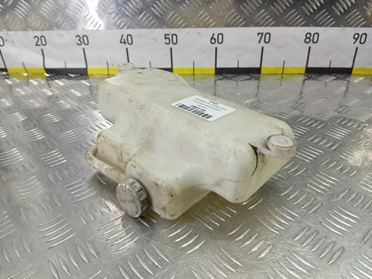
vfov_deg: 58.9
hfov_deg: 73.9
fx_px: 247
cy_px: 140
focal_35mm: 23
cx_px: 186
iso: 125
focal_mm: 4.11
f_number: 1.6
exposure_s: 1/50
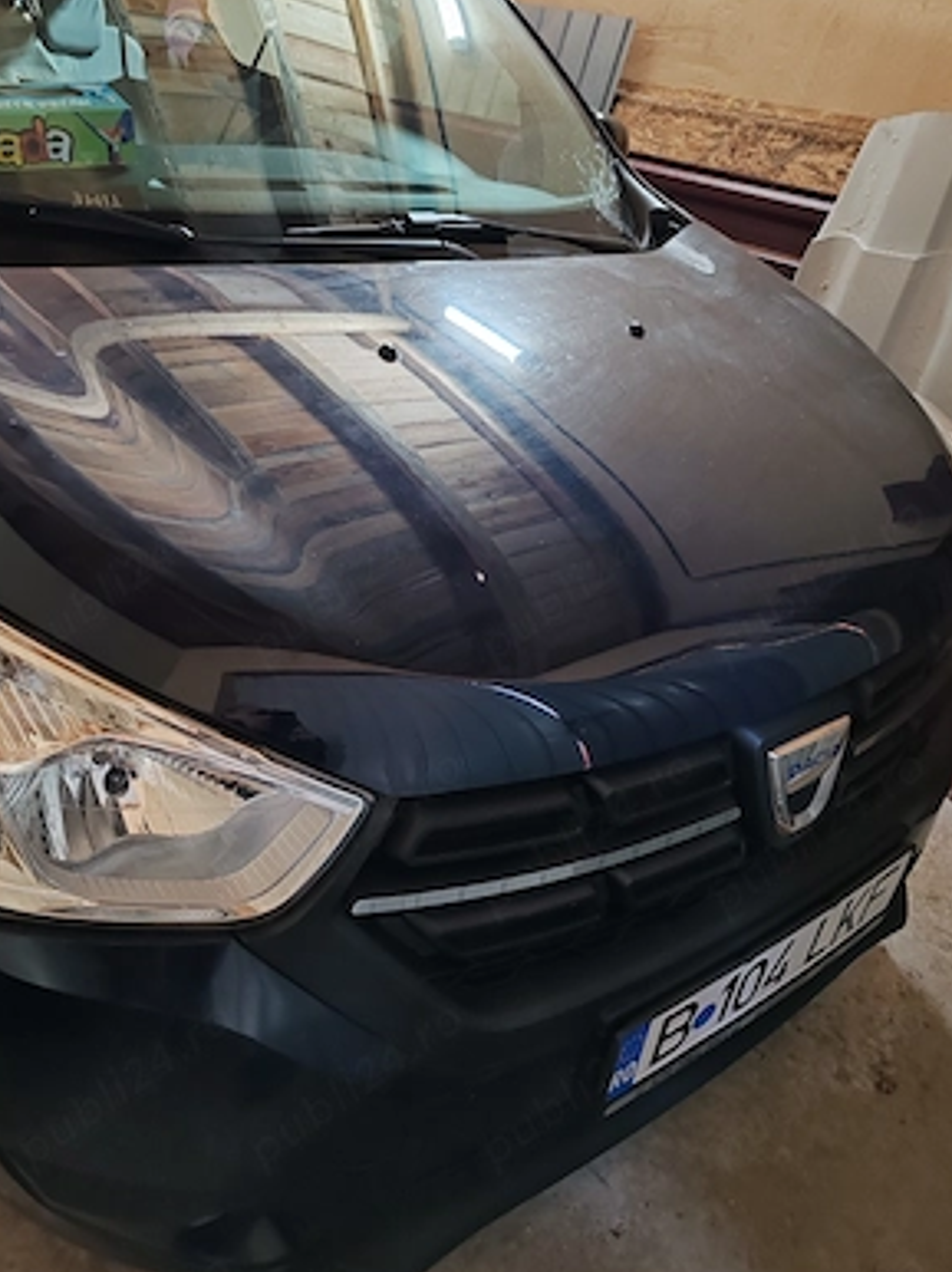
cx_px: 471
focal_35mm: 28
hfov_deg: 49.7
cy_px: 636
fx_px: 1028
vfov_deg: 63.5
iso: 800
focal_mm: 6.12
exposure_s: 1/50
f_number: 1.9
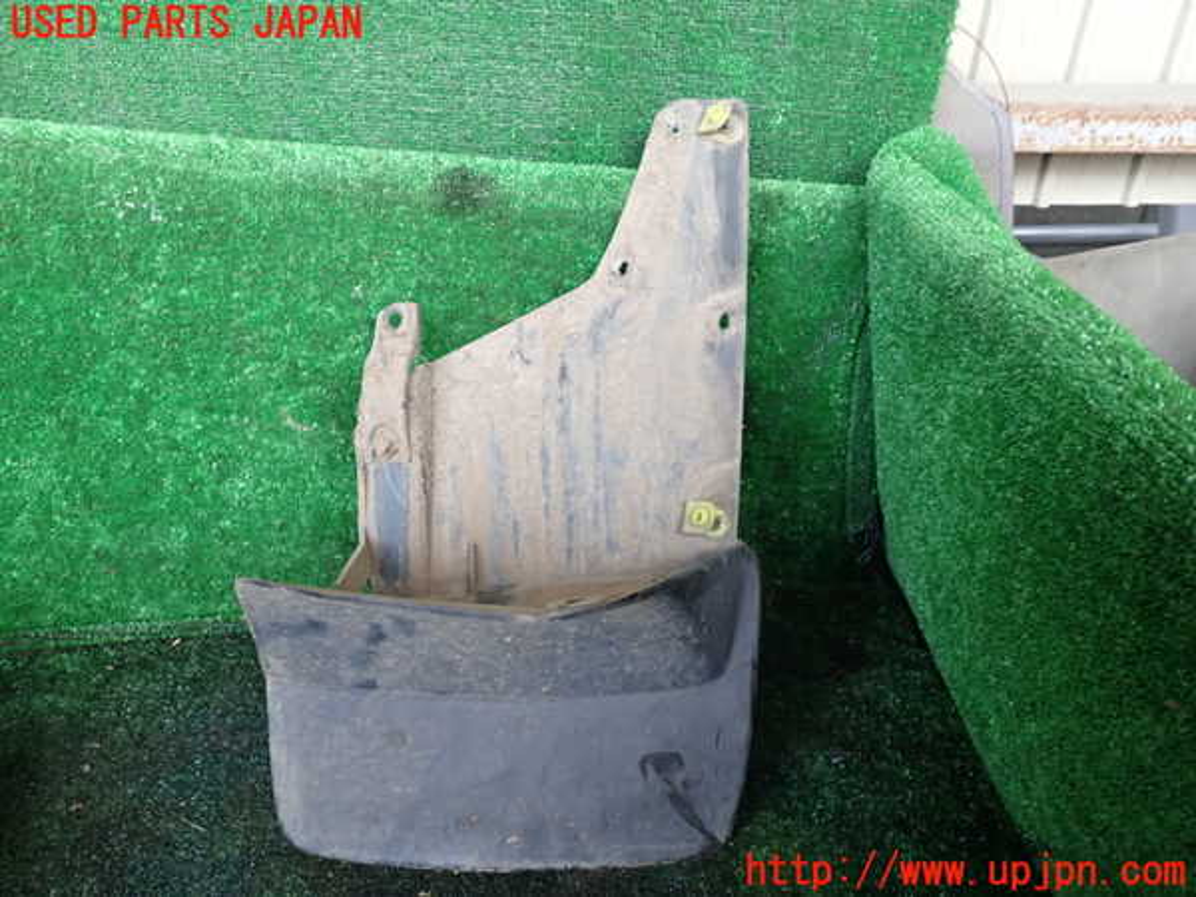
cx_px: 598
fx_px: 1037
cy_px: 448
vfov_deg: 46.8
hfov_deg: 60.0
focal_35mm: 30
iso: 250
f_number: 2.3
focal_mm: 5.4
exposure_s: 1/30
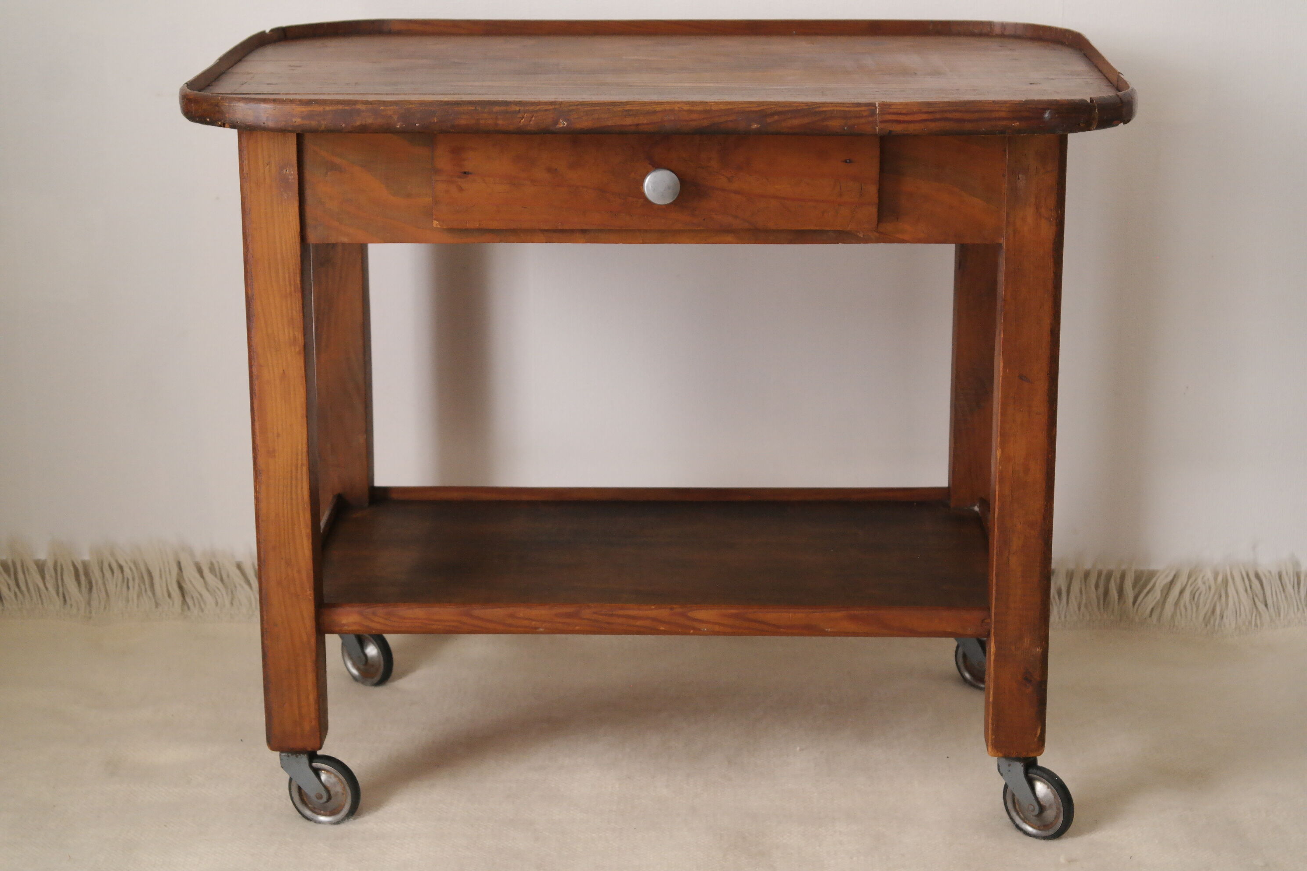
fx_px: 2795
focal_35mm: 77
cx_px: 654
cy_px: 436
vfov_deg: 17.7
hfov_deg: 26.3
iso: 1600
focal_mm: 50
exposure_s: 1/30
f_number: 5.6
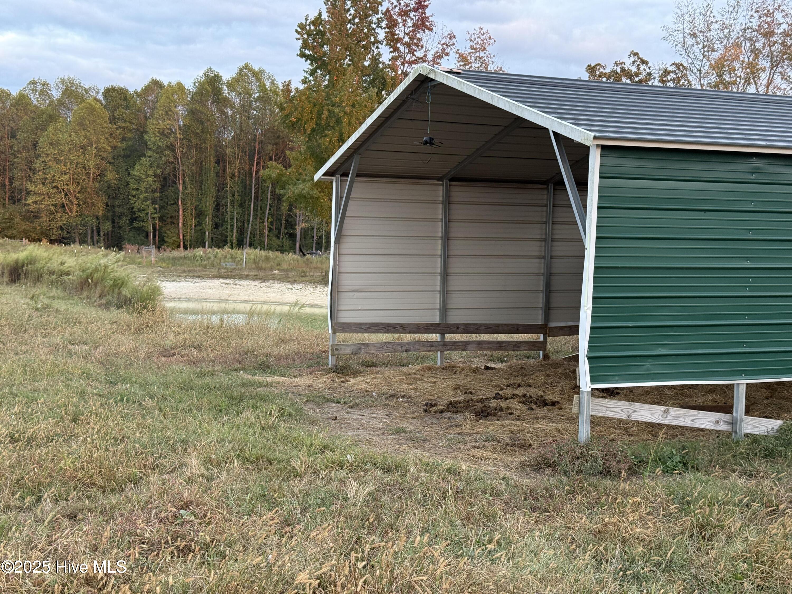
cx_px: 396
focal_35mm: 48
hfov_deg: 39.7
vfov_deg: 30.3
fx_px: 1098
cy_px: 297
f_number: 1.78
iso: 125
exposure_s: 1/62
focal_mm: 6.76
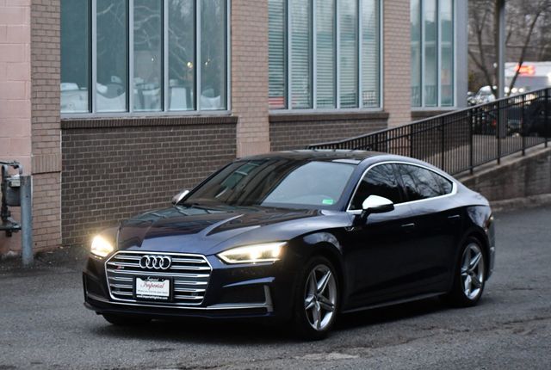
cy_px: 185
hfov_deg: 19.4
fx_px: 1611
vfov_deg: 13.1
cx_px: 276
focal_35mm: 105
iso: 2800
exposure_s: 1/125
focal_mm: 70
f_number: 4.5
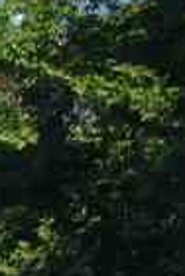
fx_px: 3179
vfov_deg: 4.9
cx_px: -160
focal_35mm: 414
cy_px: 355
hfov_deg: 3.3
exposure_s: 1/6
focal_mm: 38.8
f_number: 22
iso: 100
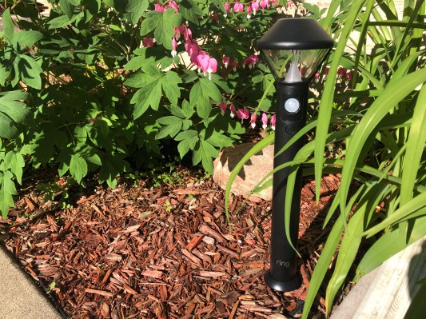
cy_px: 160
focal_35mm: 28
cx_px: 213
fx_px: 344
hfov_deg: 63.5
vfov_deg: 49.7
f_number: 1.8
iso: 20
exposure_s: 1/941
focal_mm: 3.99
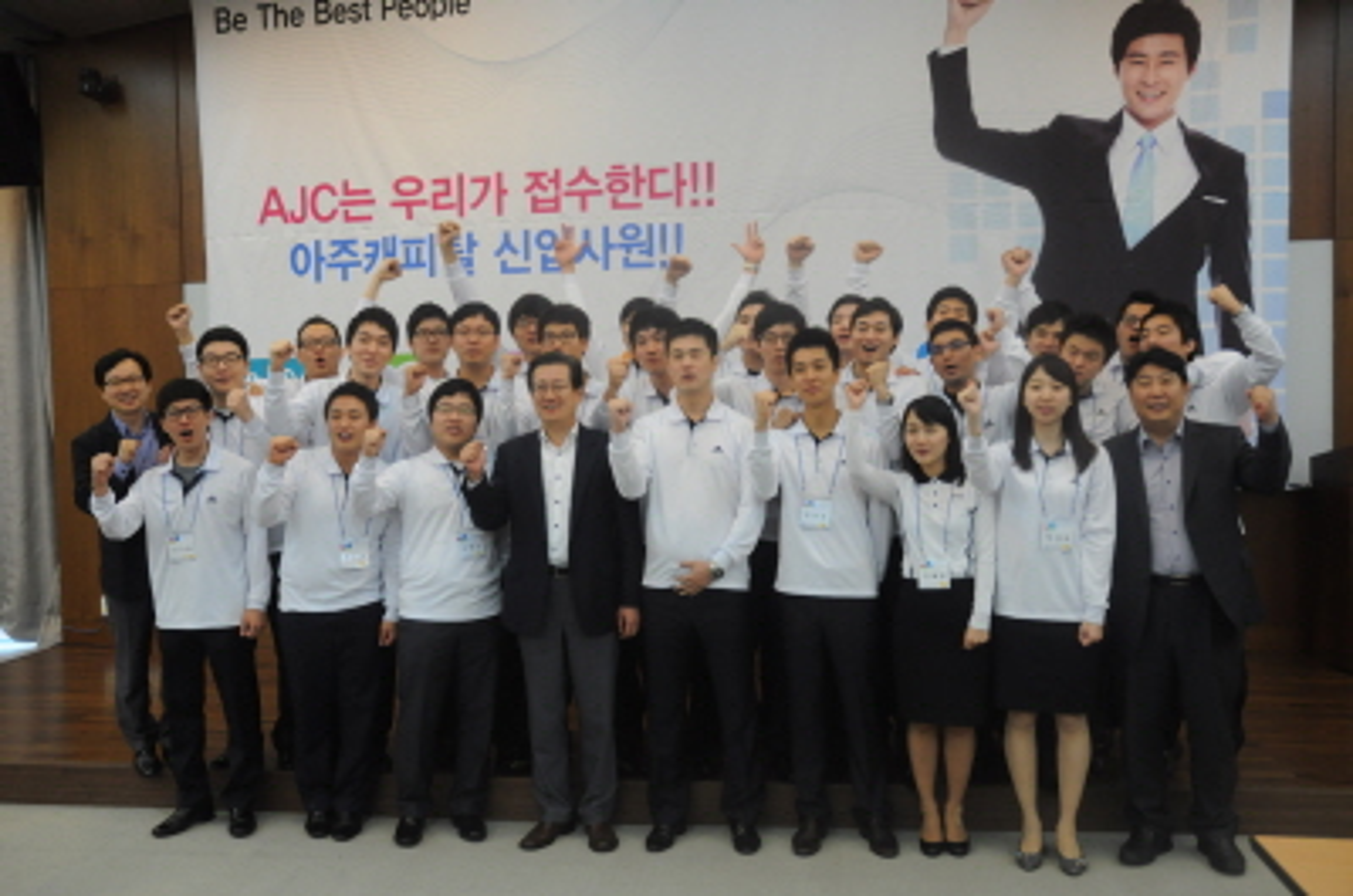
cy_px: 448
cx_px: 676
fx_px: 1350
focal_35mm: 36
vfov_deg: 36.7
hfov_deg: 53.2
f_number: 3.8
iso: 800
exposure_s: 1/60
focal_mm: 24
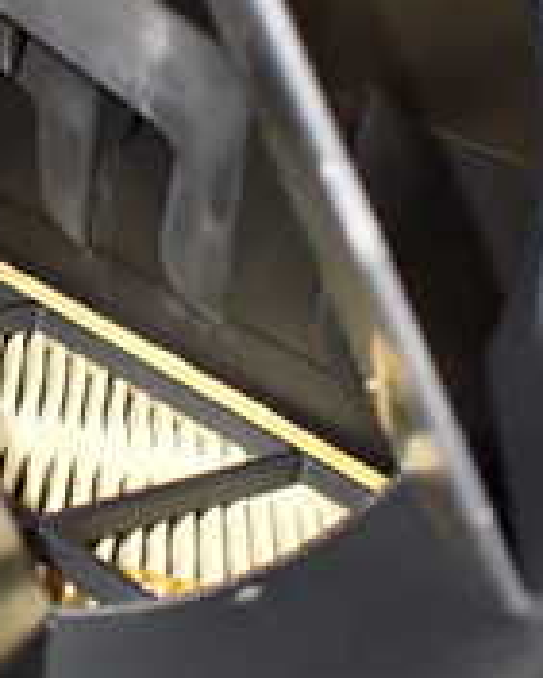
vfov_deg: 19.1
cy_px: 266
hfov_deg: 15.2
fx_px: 2007
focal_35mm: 100
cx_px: 46
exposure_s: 1/30
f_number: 2.3
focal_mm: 5.4
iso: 1000
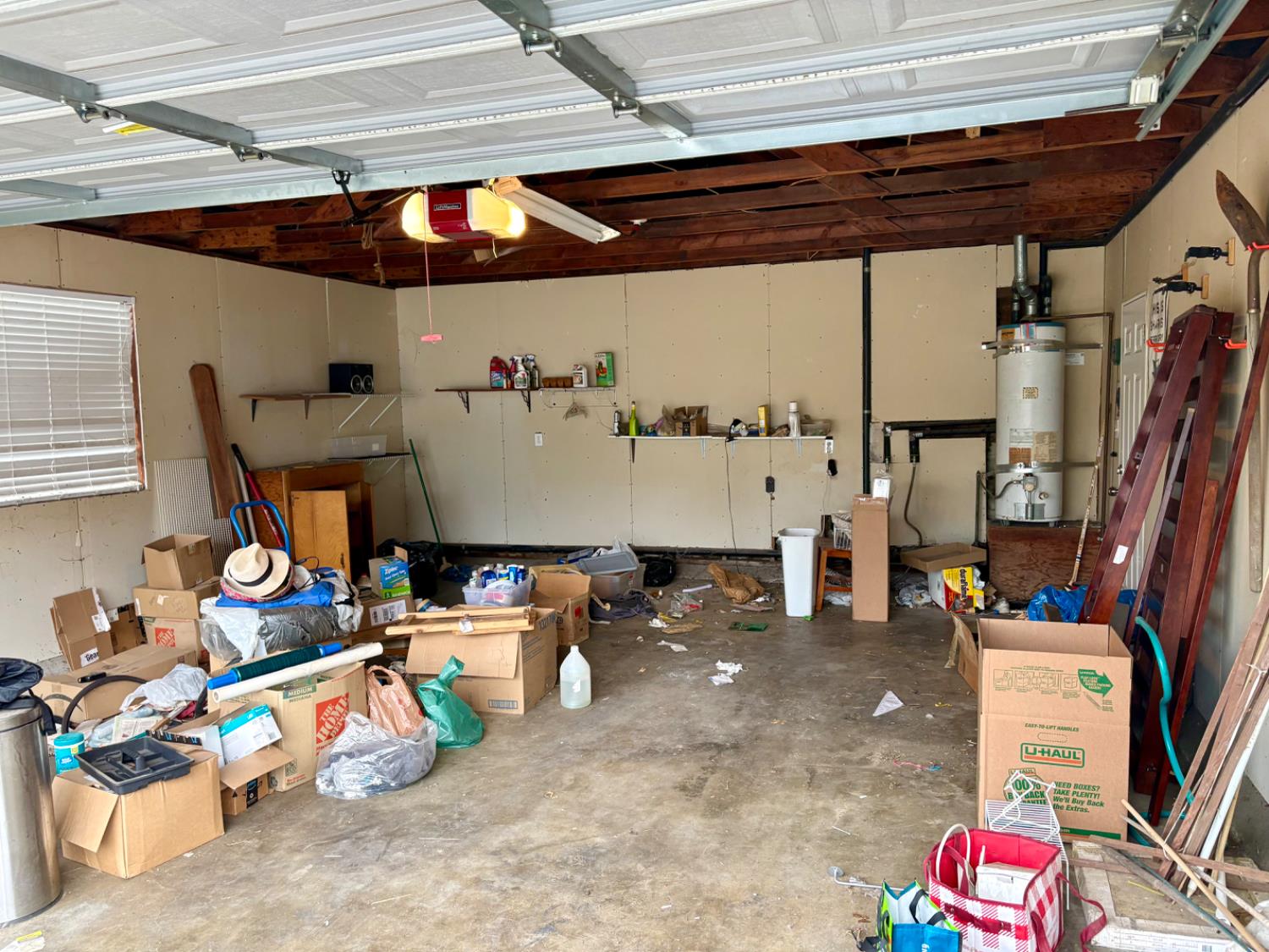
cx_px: 634
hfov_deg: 67.3
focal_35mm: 26
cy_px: 476
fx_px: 953
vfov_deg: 53.1
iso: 125
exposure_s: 1/68
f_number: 1.6
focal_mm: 5.96
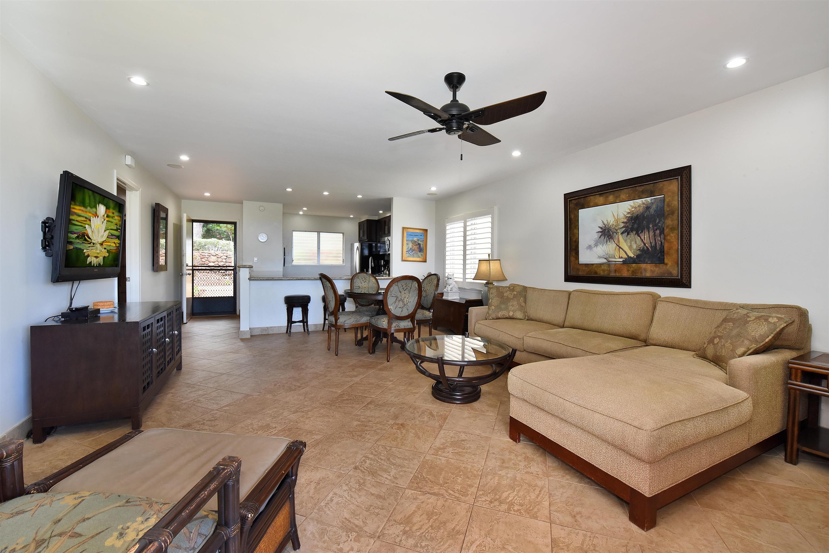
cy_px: 276
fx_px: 322
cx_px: 414
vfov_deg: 81.2
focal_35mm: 14
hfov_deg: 104.2
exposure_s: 1/60
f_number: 16
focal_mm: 14
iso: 6400
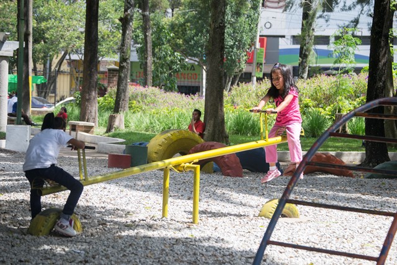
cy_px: 132
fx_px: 1324
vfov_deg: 11.4
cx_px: 198
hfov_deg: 17.1
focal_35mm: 120
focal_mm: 80
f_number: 6.3
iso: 100
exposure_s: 1/200
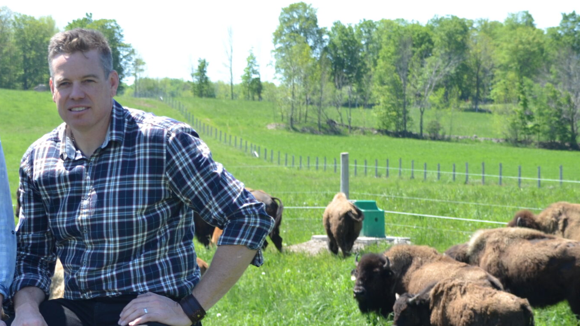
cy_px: 205
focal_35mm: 131
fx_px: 2015
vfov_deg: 9.3
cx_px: 70
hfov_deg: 16.2
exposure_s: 1/160
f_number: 6.3
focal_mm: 44
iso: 100
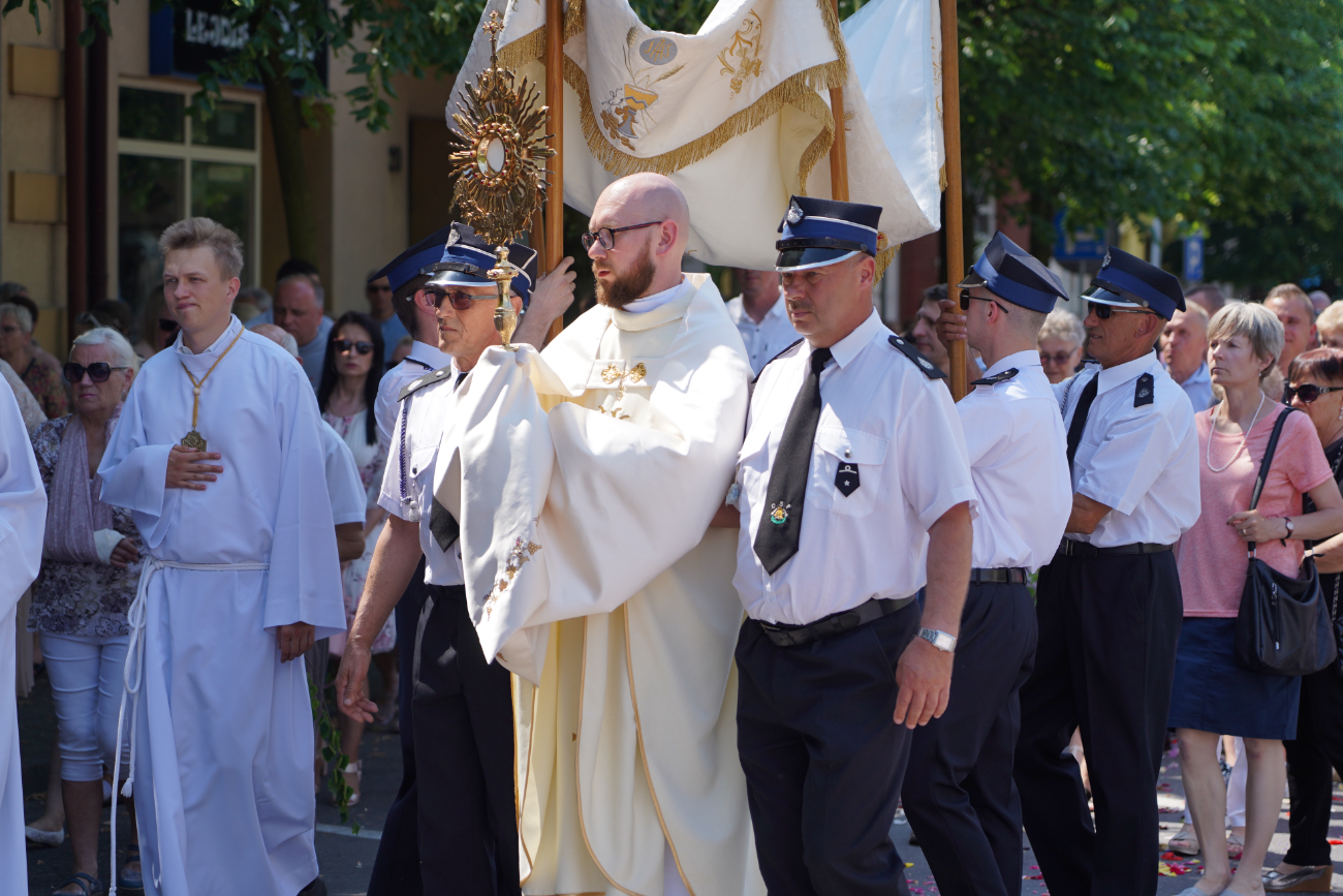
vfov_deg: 13.0
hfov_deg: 19.5
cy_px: 448
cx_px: 672
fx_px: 3917
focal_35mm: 105
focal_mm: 105
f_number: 4
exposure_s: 1/500
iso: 100
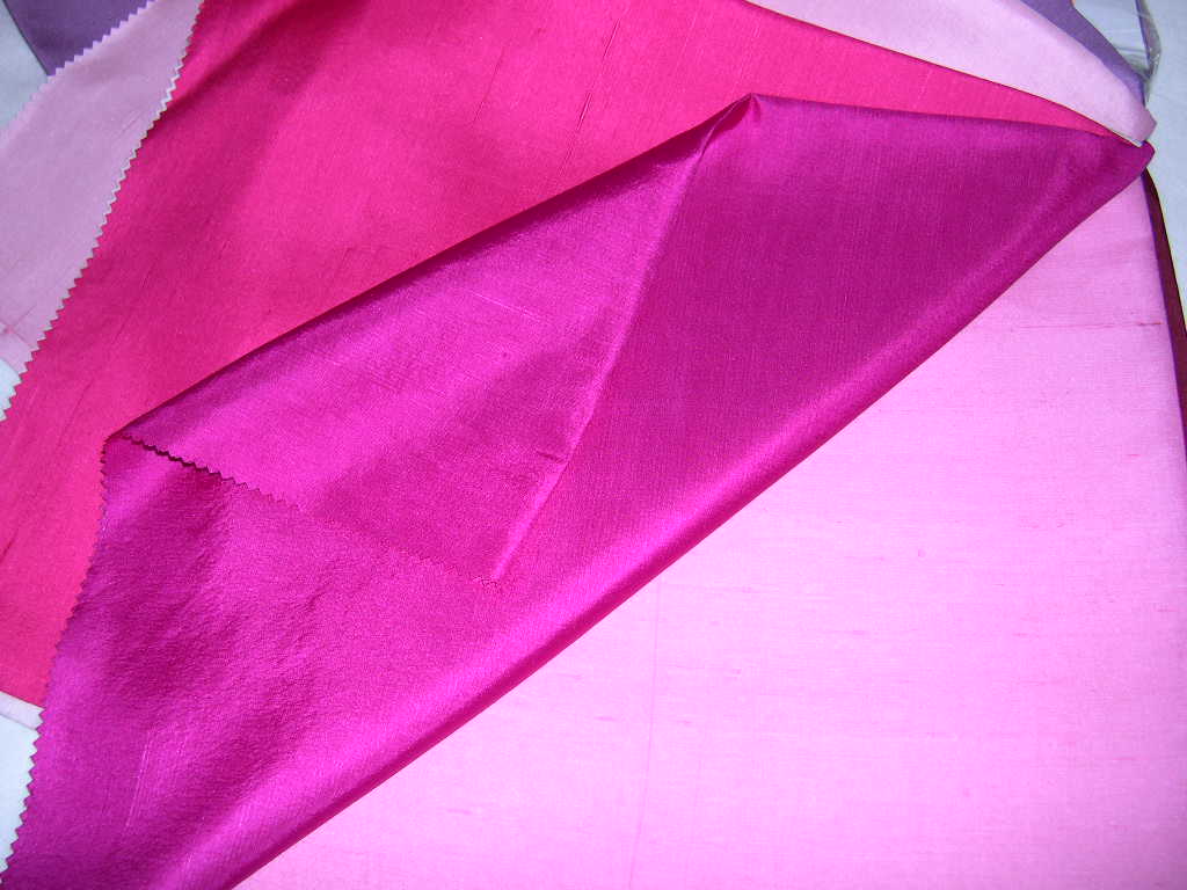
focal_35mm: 38
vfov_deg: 37.7
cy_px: 445
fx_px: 1303
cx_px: 594
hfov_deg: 49.0
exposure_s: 1/60
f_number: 2.8
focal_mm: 8
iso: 100
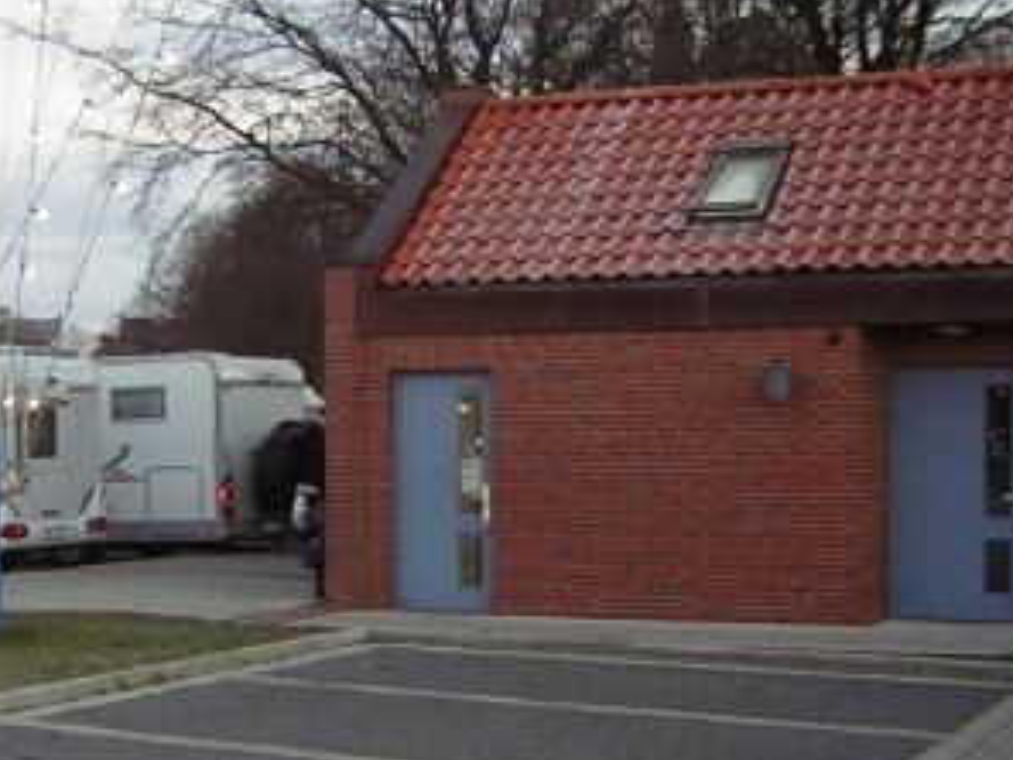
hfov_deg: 26.7
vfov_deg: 20.1
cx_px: 448
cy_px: 459
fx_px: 2136
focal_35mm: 73
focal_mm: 4.7
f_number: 2.6
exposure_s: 1/30
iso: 70
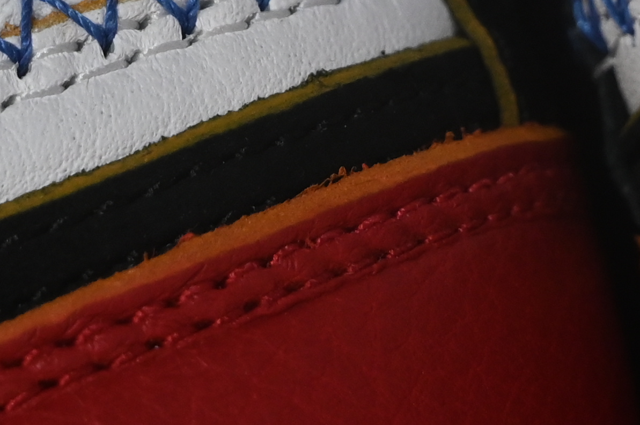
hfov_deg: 5.8
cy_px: -578
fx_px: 6305
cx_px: 266
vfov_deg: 3.8
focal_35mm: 355
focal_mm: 70
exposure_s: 1/60
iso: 1600
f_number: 7.1
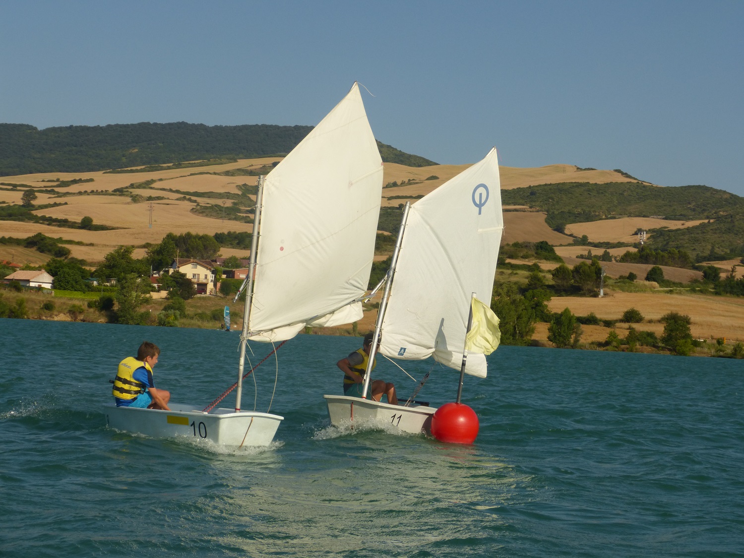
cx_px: 372
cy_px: 279
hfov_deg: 21.5
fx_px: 1956
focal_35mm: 91
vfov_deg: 16.2
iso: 100
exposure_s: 1/1600
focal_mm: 16.5
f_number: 4.5
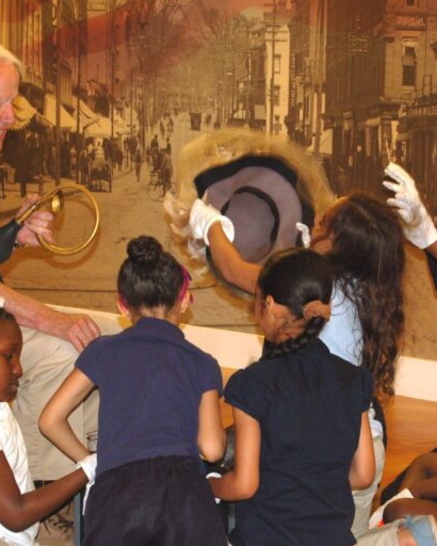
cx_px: 209
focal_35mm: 140
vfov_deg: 13.8
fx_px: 2262
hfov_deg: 11.0
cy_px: 318
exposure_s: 1/60
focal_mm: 52
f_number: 5.6
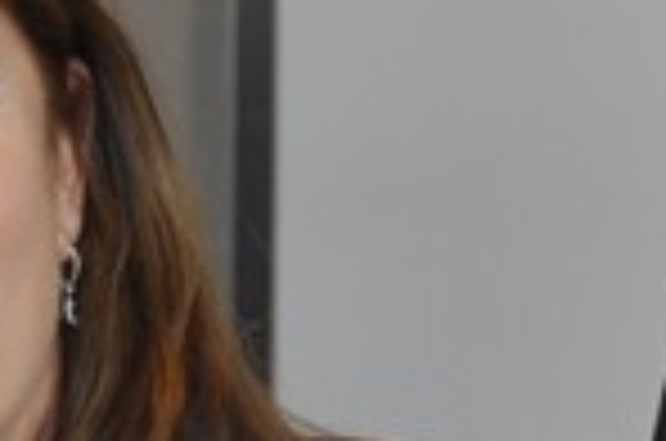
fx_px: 6350
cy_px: 432
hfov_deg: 6.0
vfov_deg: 4.0
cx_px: 94
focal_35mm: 344
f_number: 5
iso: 400
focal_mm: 34
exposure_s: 1/60
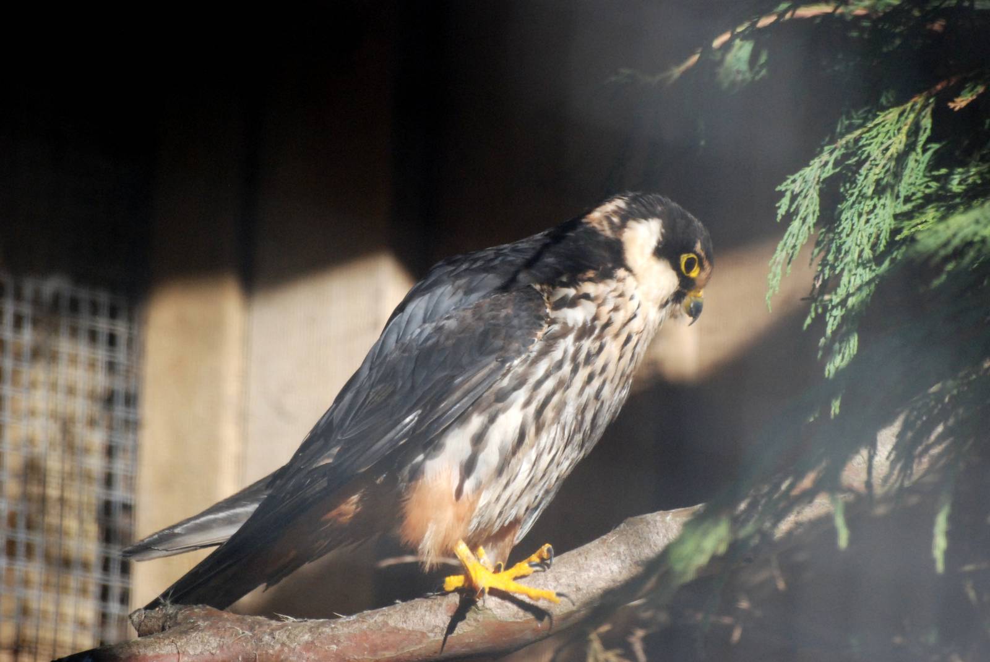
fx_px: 11151
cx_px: 495
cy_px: 331
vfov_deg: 3.4
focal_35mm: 405
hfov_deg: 5.1
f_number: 5.6
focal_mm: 270
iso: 1000
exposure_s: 1/800
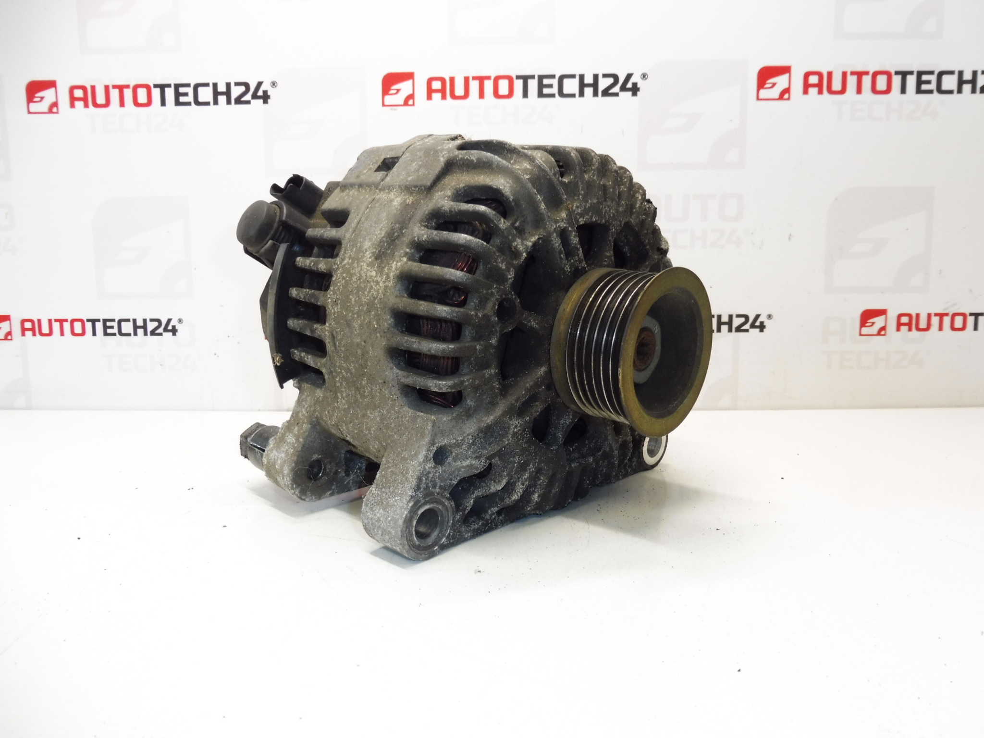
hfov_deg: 71.6
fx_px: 682
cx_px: 492
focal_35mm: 24
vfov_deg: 56.8
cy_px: 369
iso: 200
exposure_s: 1/60
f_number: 3.5
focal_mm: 4.3
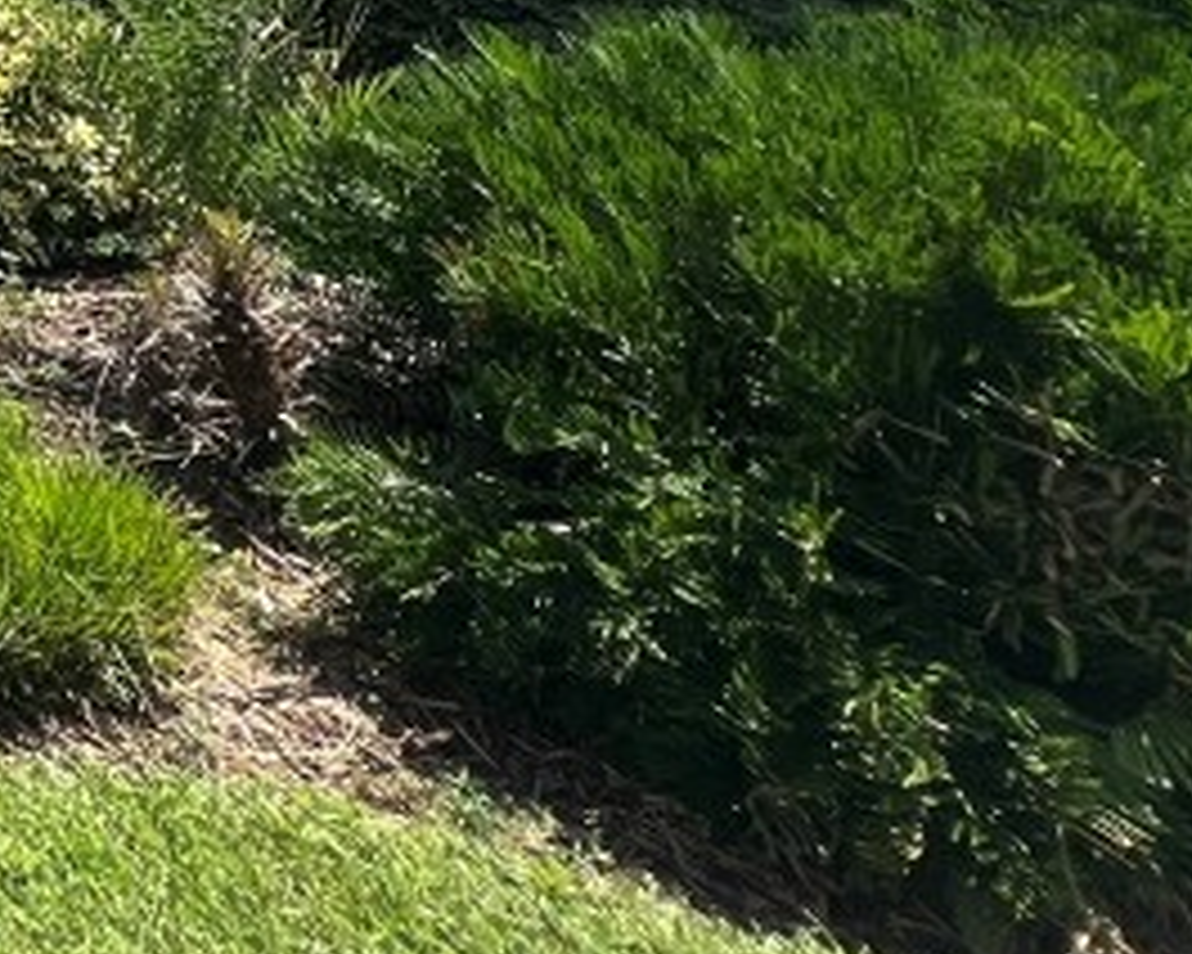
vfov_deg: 21.9
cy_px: -680
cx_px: -1057
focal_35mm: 49
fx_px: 1729
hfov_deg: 21.0
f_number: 1.8
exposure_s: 1/1024
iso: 32
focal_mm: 1.57
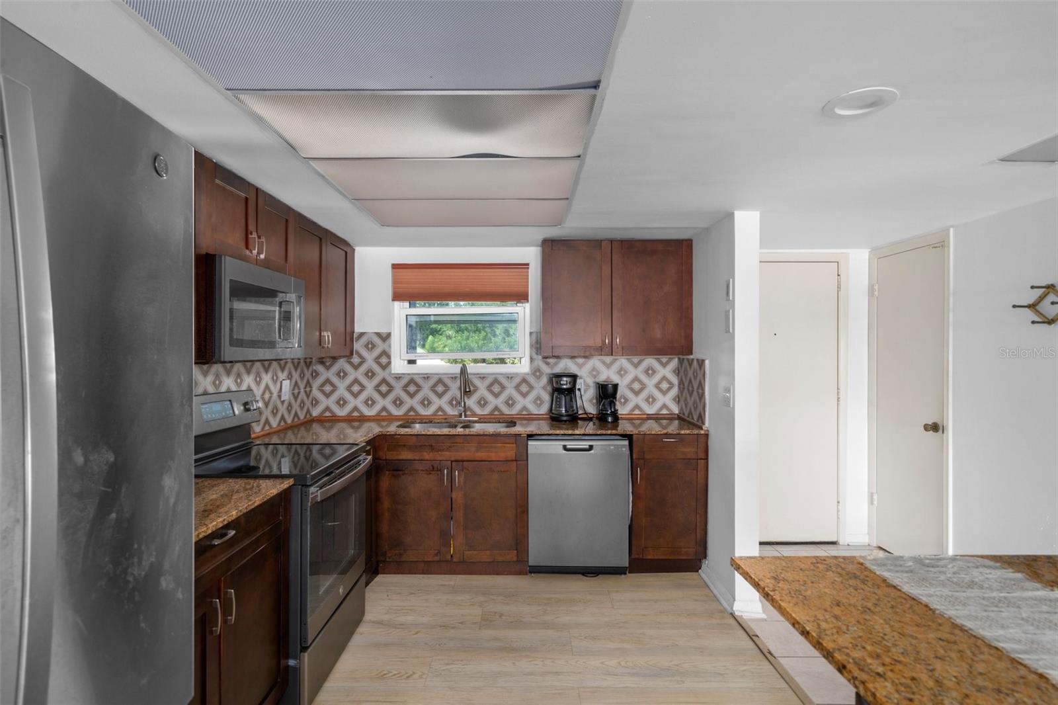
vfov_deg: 67.4
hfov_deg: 90.0
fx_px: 529
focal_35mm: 18
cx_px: 529
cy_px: 352
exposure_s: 2.5
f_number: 8
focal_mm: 18
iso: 320
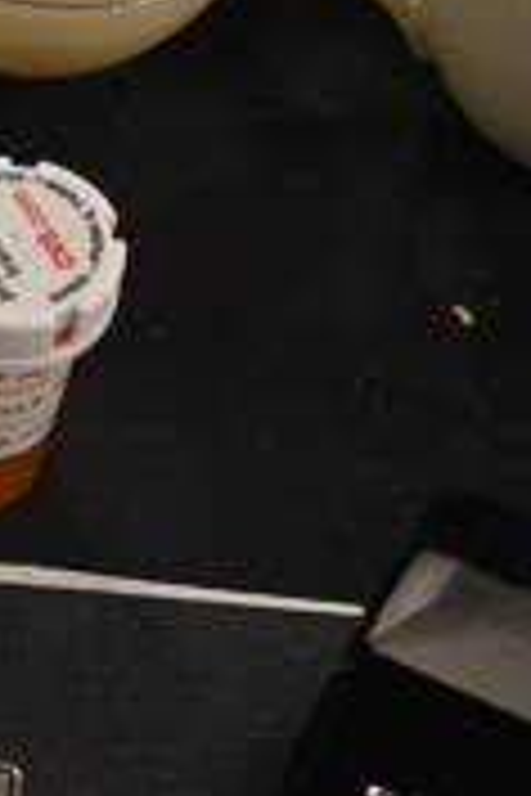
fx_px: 2057
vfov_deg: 21.9
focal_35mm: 93
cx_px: -756
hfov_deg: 11.9
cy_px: 504
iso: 2200
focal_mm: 18
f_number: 3.5
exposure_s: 1/125
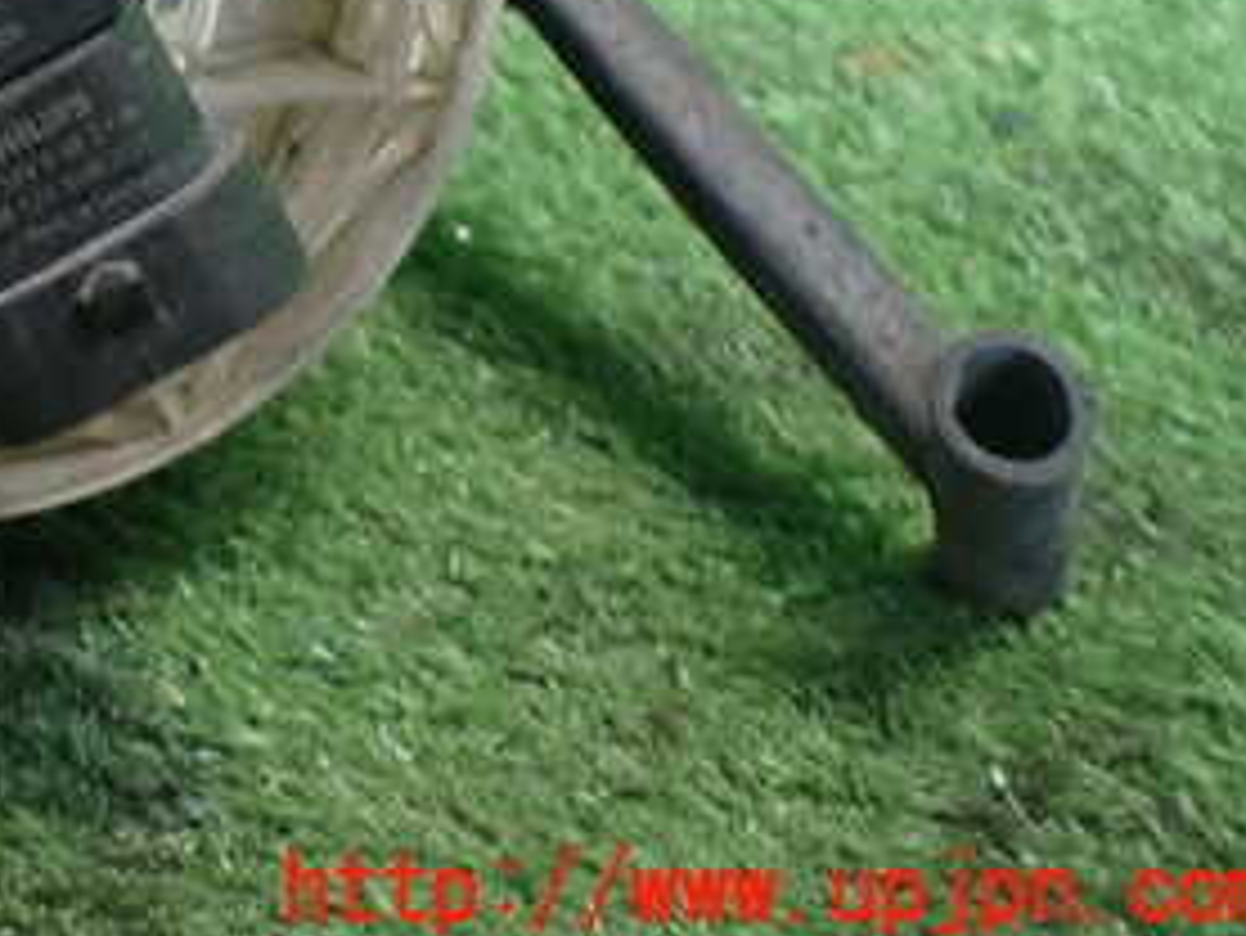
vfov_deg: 21.6
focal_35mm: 65
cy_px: -63
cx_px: -49
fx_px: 2341
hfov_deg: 27.8
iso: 800
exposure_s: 1/50
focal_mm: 5.4
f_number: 2.3
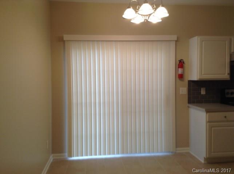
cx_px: 117
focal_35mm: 33
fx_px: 223
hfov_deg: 55.4
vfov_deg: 42.8
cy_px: 87
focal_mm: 3.3
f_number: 2.4
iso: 25
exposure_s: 1/25
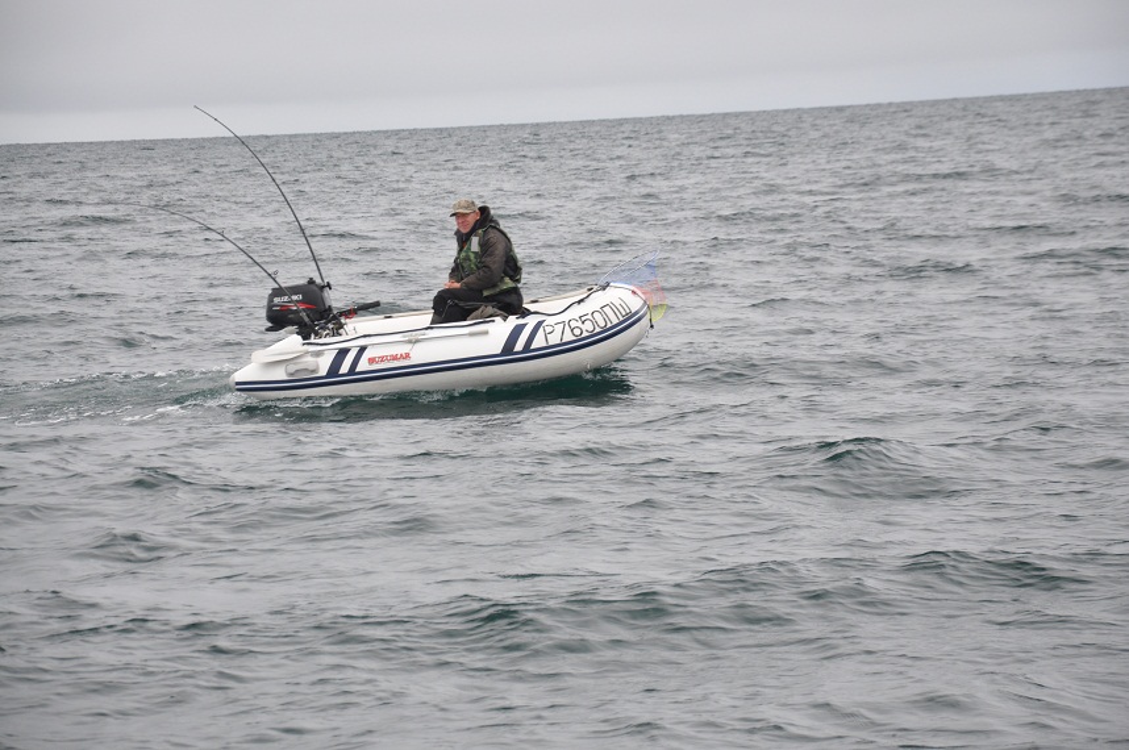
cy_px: 375
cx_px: 564
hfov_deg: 13.1
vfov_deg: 8.7
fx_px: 4934
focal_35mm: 158
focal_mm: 105
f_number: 9
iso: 400
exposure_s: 1/320
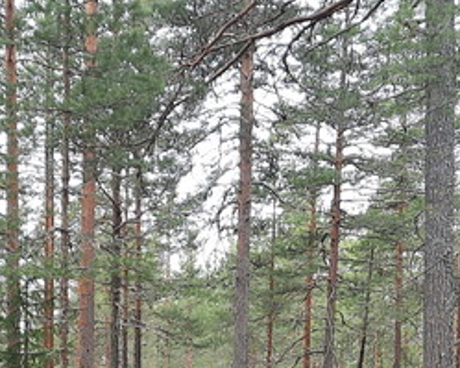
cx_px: 164
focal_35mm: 94
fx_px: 1279
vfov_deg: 15.2
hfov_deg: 20.3
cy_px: 547
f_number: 2
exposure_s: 1/120
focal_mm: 4.6
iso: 32
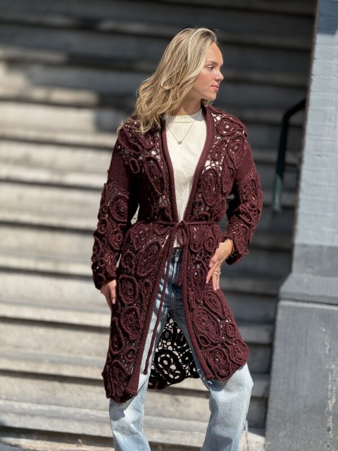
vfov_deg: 16.4
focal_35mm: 120
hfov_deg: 12.3
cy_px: 226
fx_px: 1562
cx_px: 169
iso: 64
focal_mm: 15.66
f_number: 2.8
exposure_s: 1/644
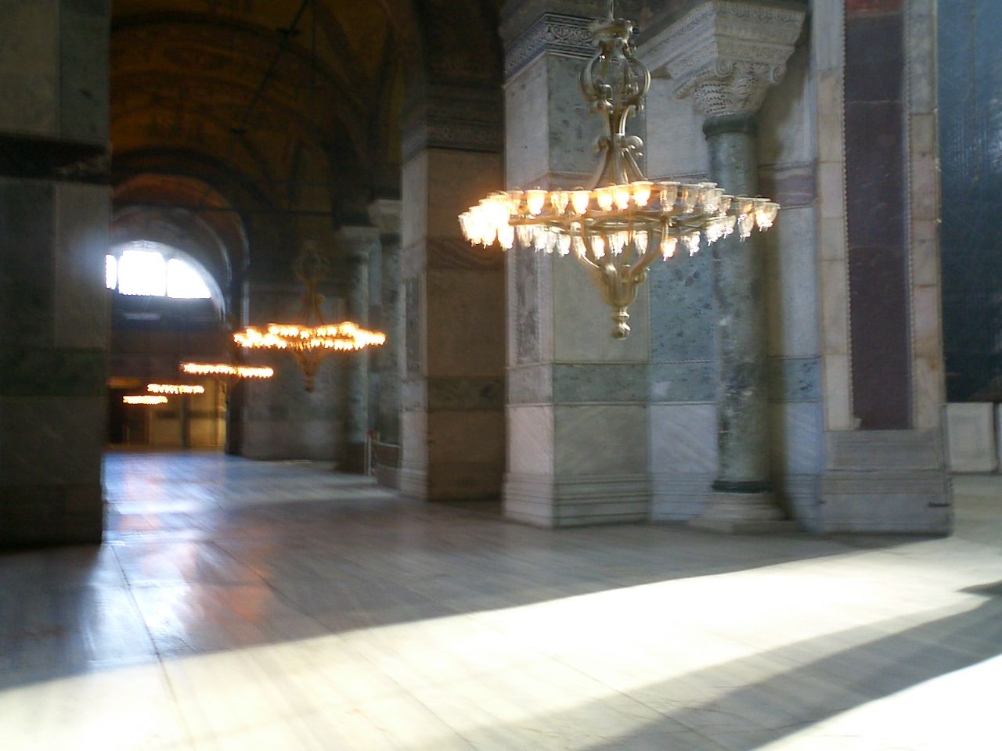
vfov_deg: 38.7
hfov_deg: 50.1
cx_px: 501
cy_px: 376
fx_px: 1071
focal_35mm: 37
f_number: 3.5
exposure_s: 1/2.5
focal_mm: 5.6
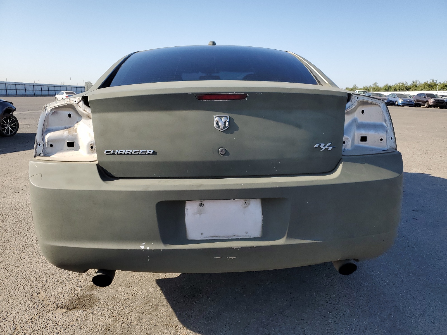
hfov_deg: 67.3
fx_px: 336
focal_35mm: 26
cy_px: 168
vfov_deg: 53.1
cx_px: 224
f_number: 1.5
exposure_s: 1/2000
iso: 50
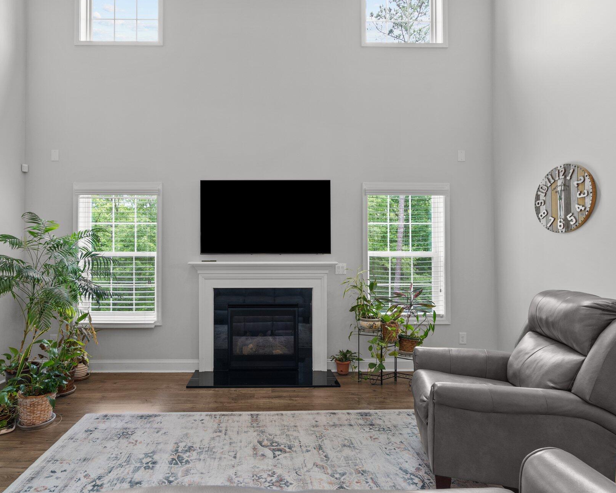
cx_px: 265
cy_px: 255
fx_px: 346
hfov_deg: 82.8
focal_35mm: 19
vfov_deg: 70.8
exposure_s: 1/2
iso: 500
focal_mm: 16
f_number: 8
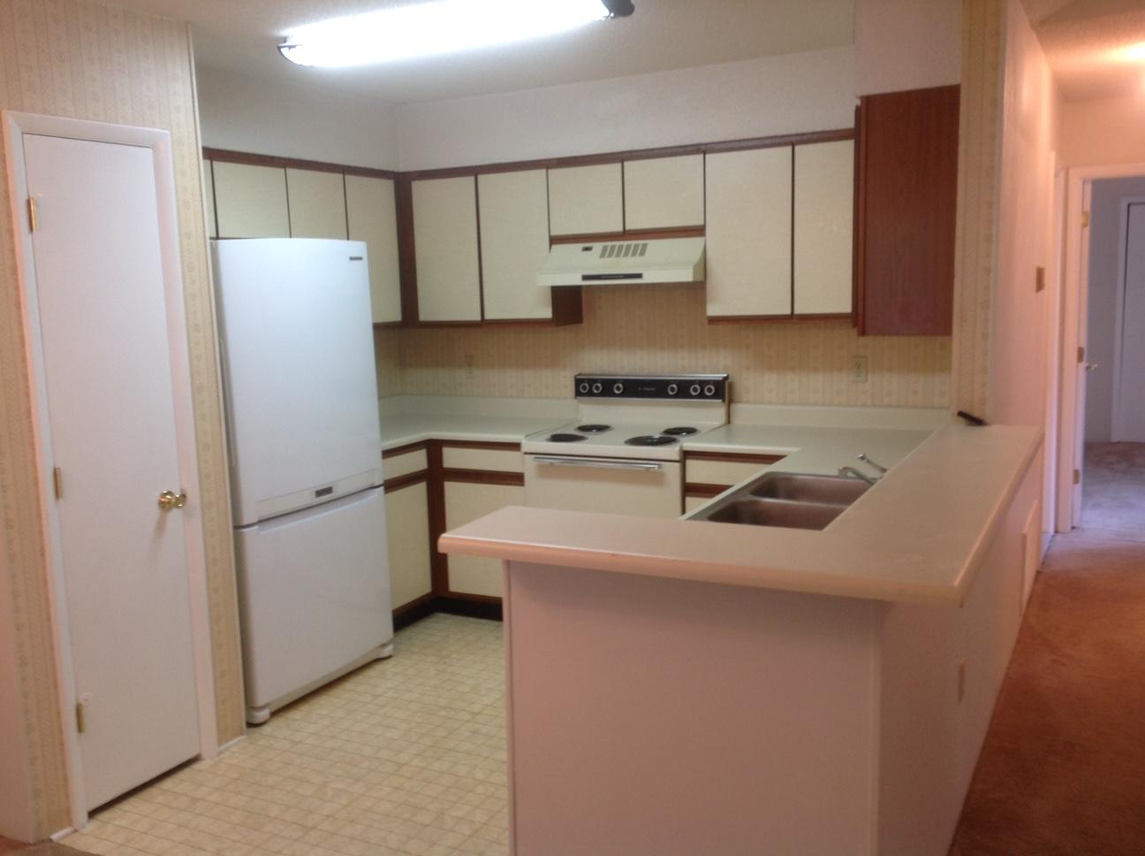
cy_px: 428
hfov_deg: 52.7
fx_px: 1156
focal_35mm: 35
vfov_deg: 40.6
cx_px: 572
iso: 64
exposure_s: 1/17
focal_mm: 4.28
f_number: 2.4
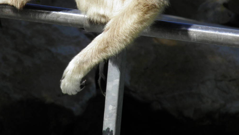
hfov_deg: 2.4
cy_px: -5
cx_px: 79
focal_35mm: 907
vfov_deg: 1.3
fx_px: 5748
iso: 50
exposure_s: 1/250
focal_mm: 93.4
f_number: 5.9
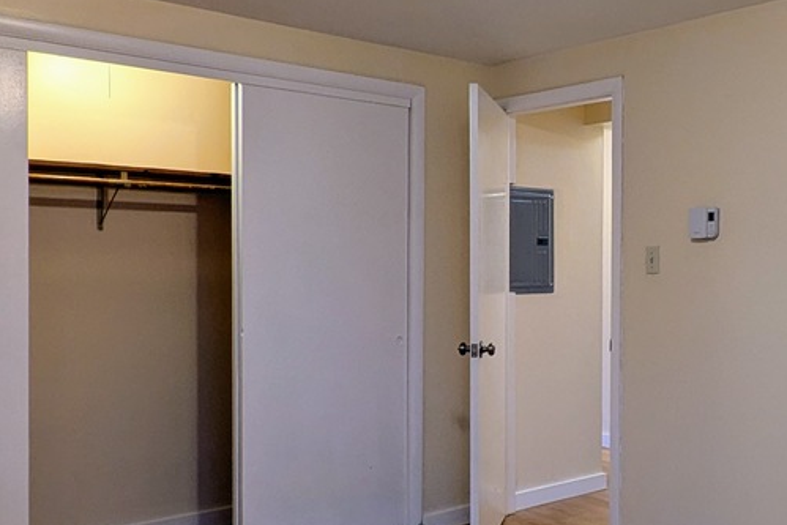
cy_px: 277
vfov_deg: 31.9
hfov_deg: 45.4
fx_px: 918
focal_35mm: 42
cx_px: 552
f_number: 2.2
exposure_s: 1/30
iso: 52
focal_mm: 1.83
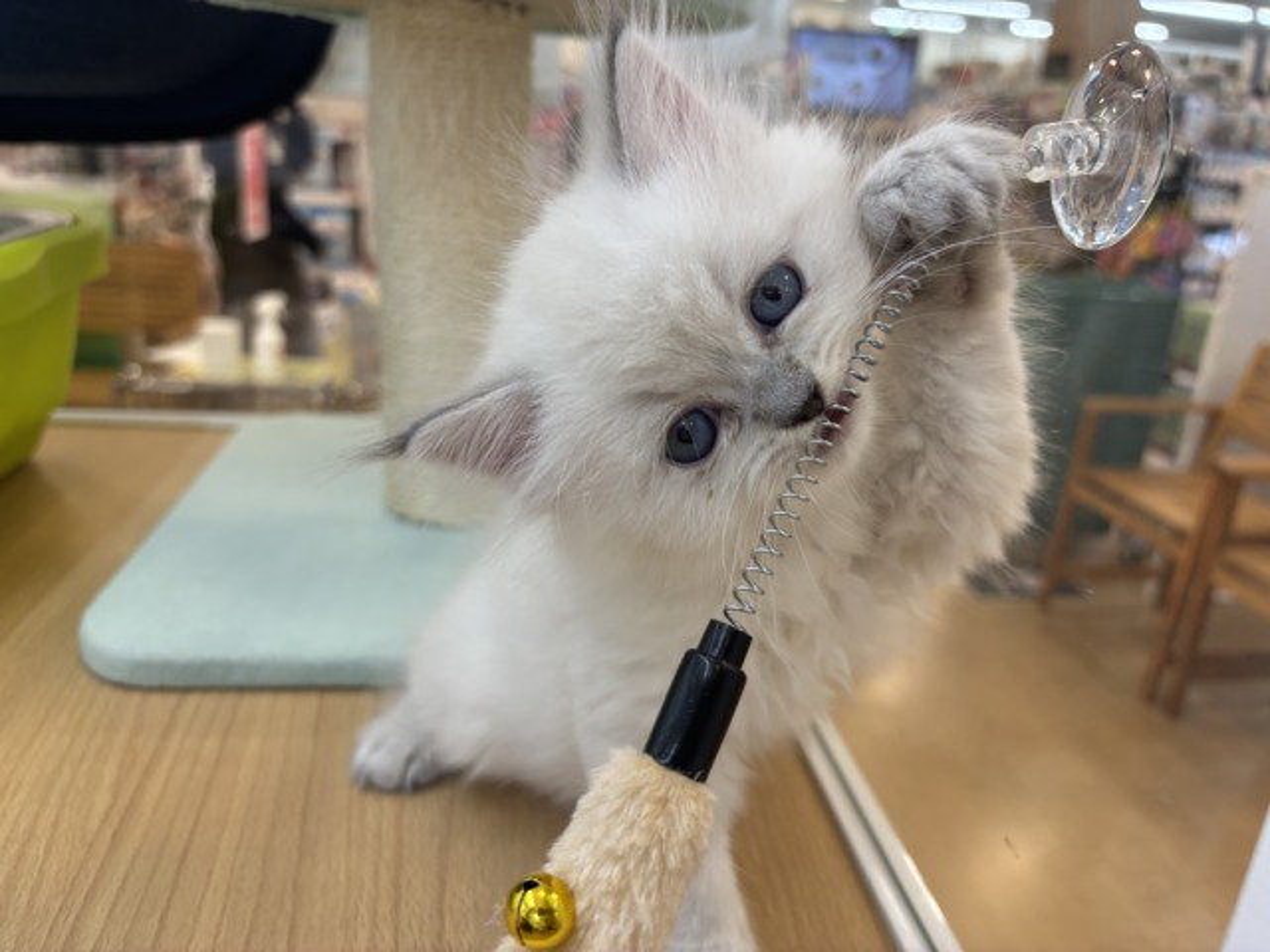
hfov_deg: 67.3
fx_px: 954
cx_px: 635
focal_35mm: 26
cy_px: 476
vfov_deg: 53.1
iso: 80
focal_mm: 5.96
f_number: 1.6
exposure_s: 1/100
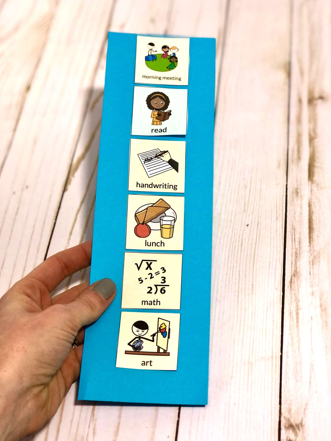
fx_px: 739
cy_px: 217
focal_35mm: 58
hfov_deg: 25.2
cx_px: 165
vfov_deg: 33.2
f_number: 2.8
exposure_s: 1/30
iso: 50
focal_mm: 6.6
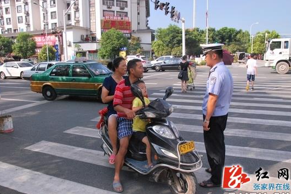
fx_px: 226
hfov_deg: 65.5
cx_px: 147
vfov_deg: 46.4
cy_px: 100
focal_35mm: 28
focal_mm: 18
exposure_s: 1/500
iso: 800
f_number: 11
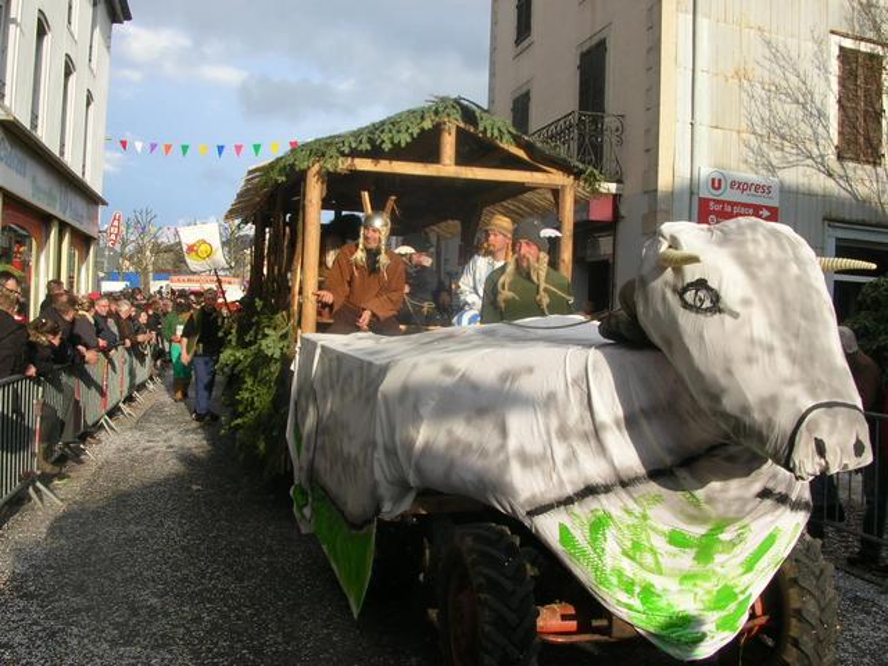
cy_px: 333
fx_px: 898
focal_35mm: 35
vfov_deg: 40.7
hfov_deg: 52.6
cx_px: 444
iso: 50
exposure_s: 1/156
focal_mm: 5.8
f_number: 5.6
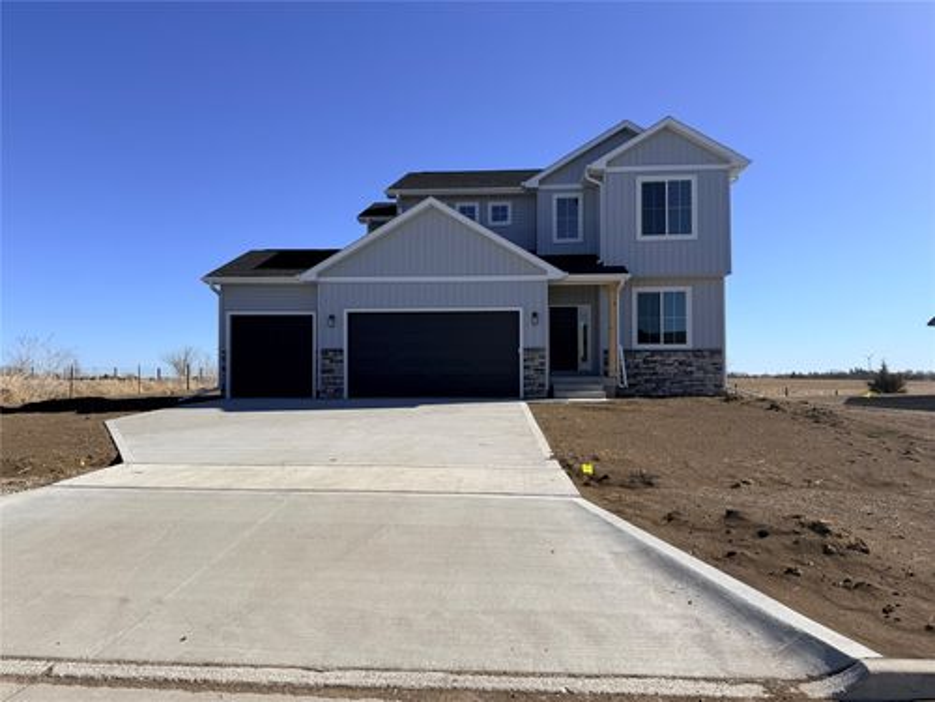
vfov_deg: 56.8
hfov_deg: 71.6
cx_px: 468
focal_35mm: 24
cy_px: 351
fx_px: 648
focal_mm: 6.76
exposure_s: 1/6711
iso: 80
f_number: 1.78
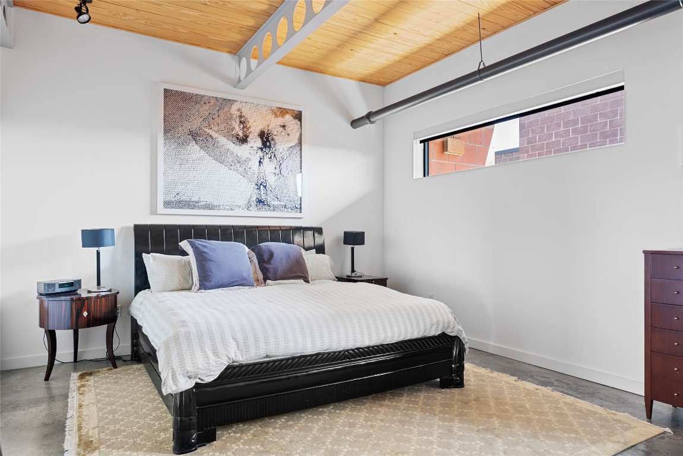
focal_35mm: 23
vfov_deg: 55.2
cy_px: 228
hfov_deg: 76.1
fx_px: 437
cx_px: 342
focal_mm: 23
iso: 250
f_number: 7.1
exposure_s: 5
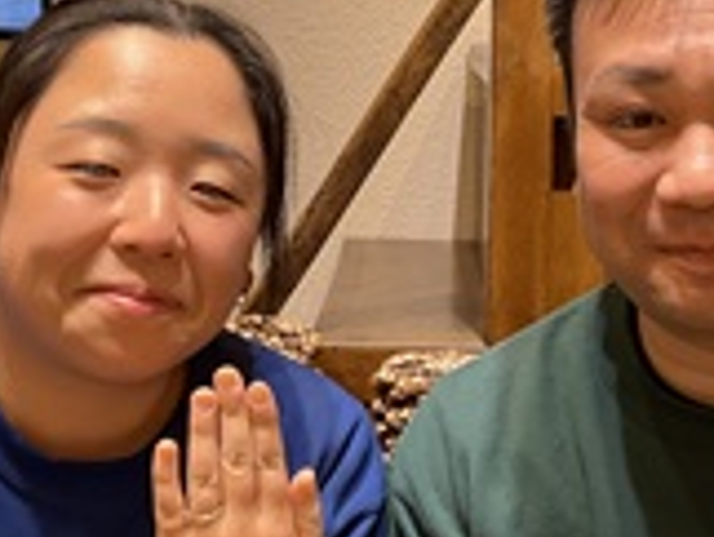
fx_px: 1672
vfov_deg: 18.2
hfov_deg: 24.1
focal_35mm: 81
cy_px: 317
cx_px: 417
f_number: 1.8
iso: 64
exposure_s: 1/100
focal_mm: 3
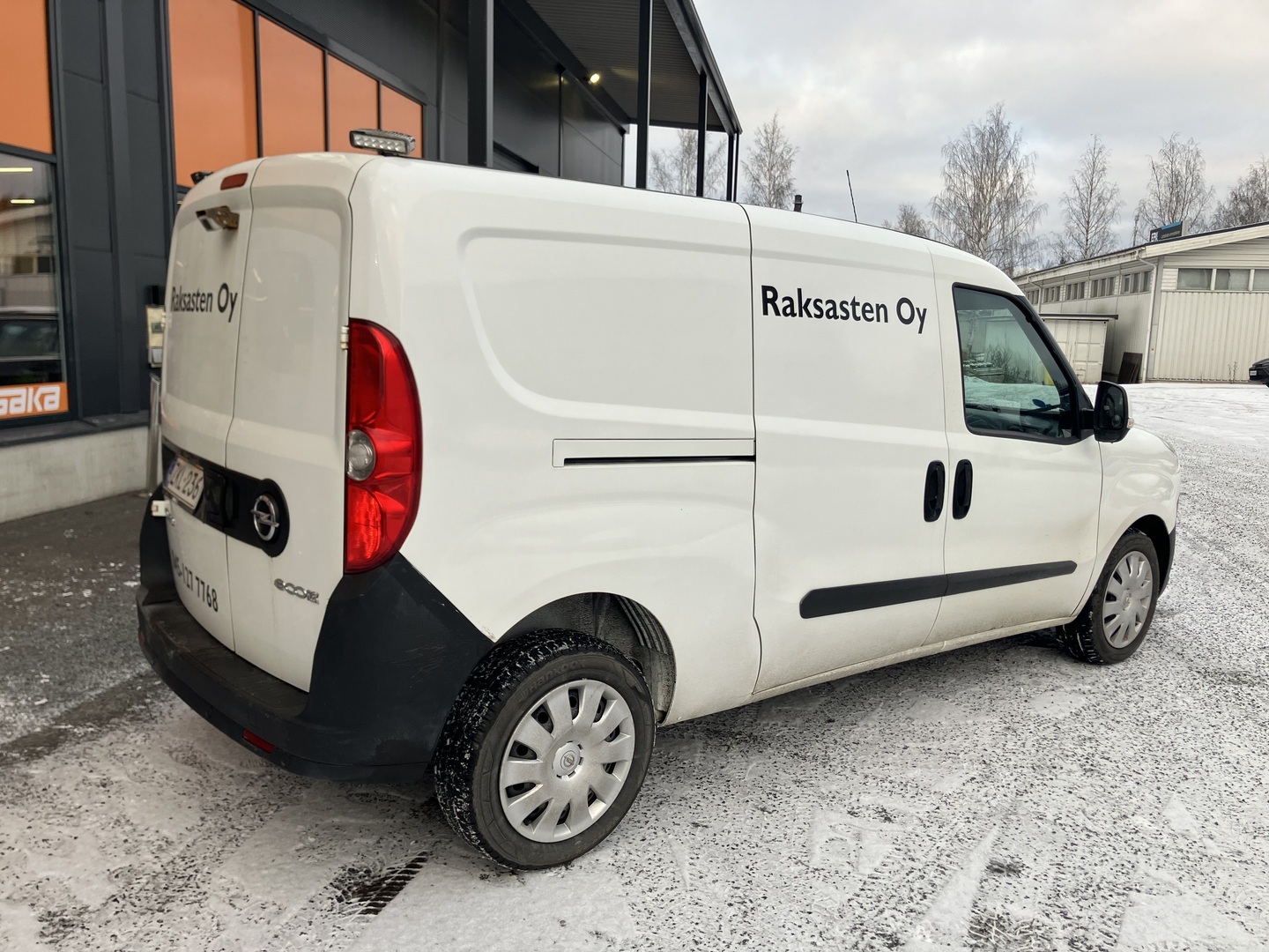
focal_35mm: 28
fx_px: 1026
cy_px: 476
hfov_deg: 63.4
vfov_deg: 49.7
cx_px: 634
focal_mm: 3.99
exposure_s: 1/180
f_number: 1.8
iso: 25
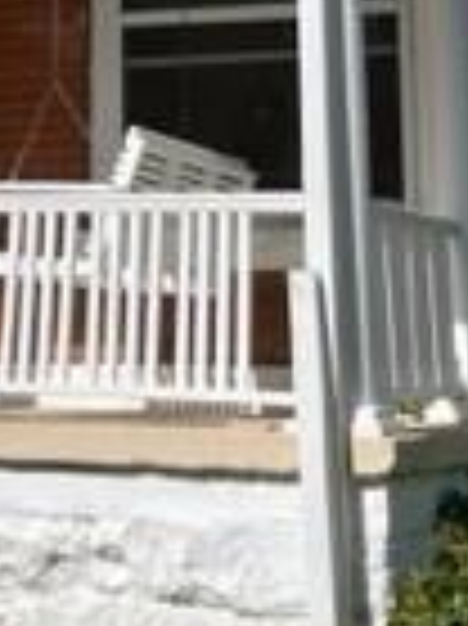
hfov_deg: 12.2
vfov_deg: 15.6
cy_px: -180
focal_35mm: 120
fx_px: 2166
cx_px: -14
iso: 50
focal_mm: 5.1
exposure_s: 1/3745
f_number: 1.6
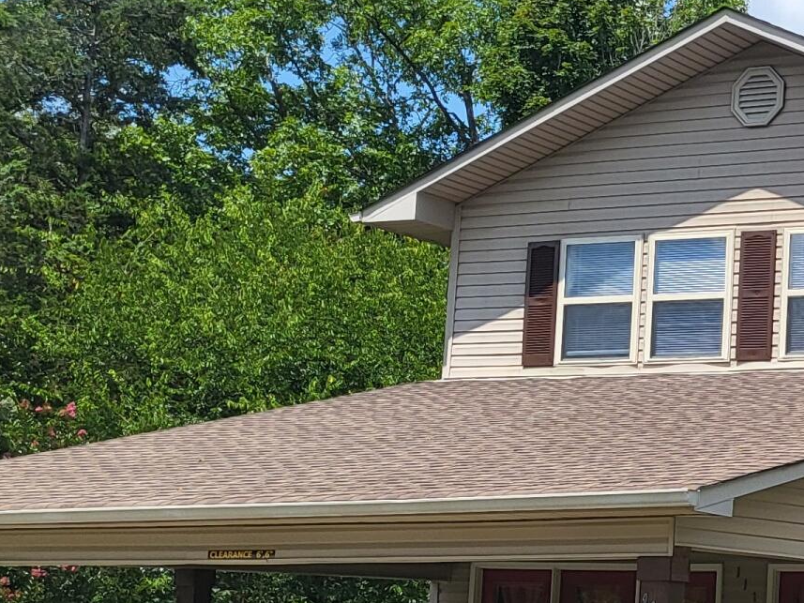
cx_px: 1164
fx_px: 2114
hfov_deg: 19.2
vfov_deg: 16.2
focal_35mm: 91
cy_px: 446
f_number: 1.8
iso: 50
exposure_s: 1/2805
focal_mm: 4.25
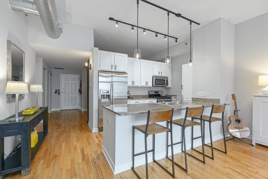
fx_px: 119
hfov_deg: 96.7
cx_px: 134
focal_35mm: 16
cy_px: 90
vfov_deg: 73.8
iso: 320
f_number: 7.1
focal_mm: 16
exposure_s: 1/6
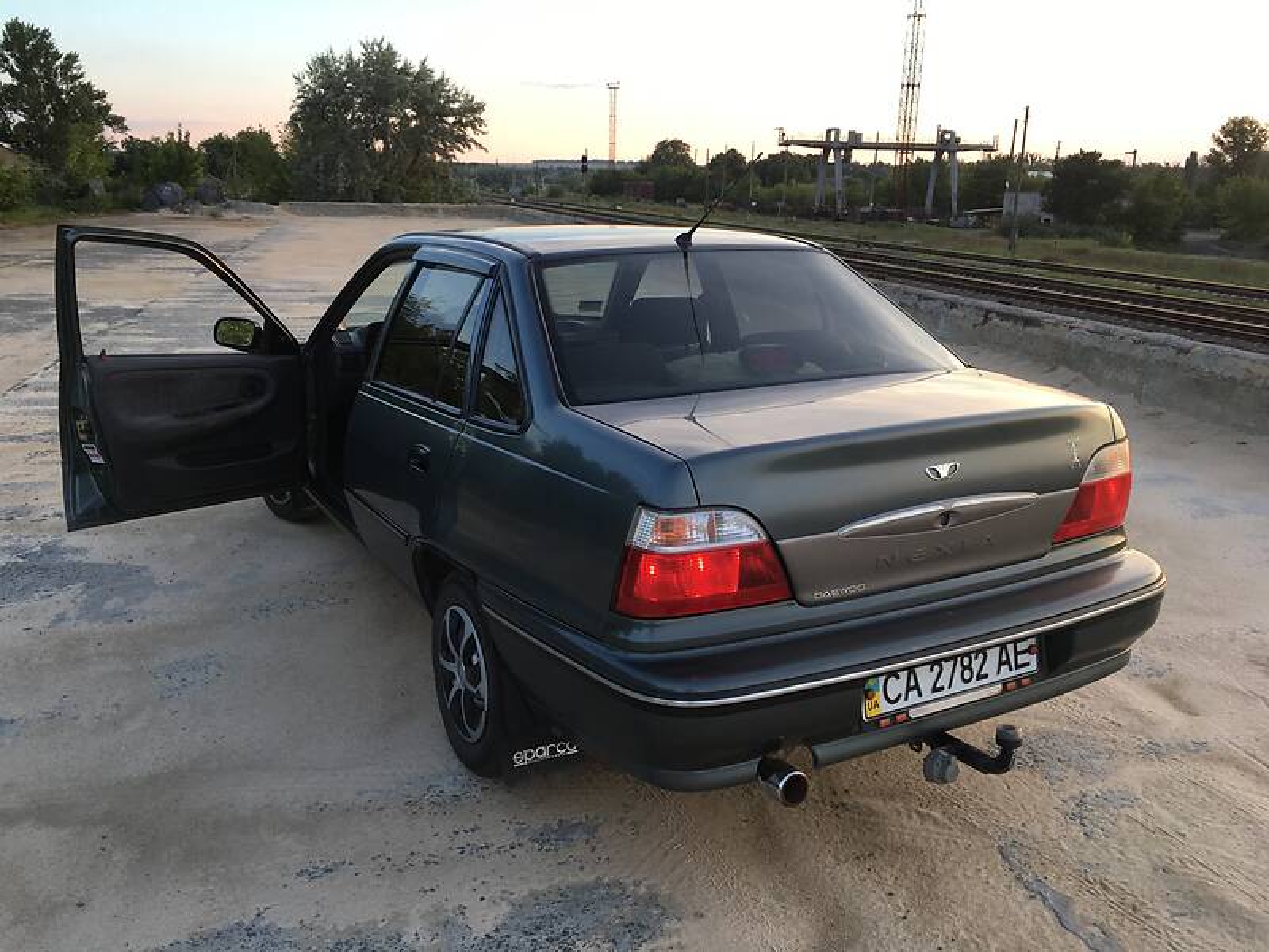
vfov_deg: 48.2
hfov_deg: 61.7
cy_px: 476
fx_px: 1063
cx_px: 634
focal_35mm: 29
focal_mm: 4.2
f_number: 2.2
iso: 32
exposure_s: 1/100
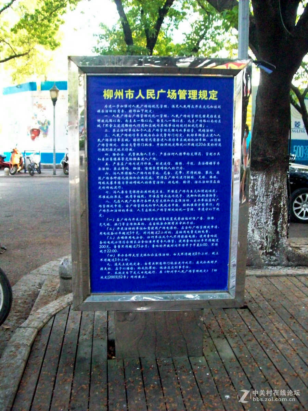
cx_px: 154
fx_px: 427
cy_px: 206
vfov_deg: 51.4
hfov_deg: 39.7
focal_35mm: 36
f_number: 2.7
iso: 723
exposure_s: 1/128
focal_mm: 6
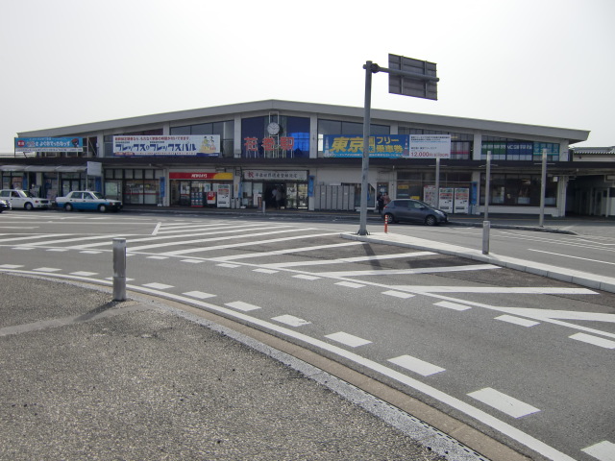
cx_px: 308
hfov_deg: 63.4
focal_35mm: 28
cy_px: 230
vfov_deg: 49.7
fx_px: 497
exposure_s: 1/320
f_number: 7
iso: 64
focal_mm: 4.9
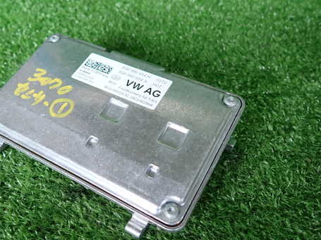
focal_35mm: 33
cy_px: 136
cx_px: 133
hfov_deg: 55.1
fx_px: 306
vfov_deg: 42.8
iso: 200
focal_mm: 4.5
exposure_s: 1/125
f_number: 2
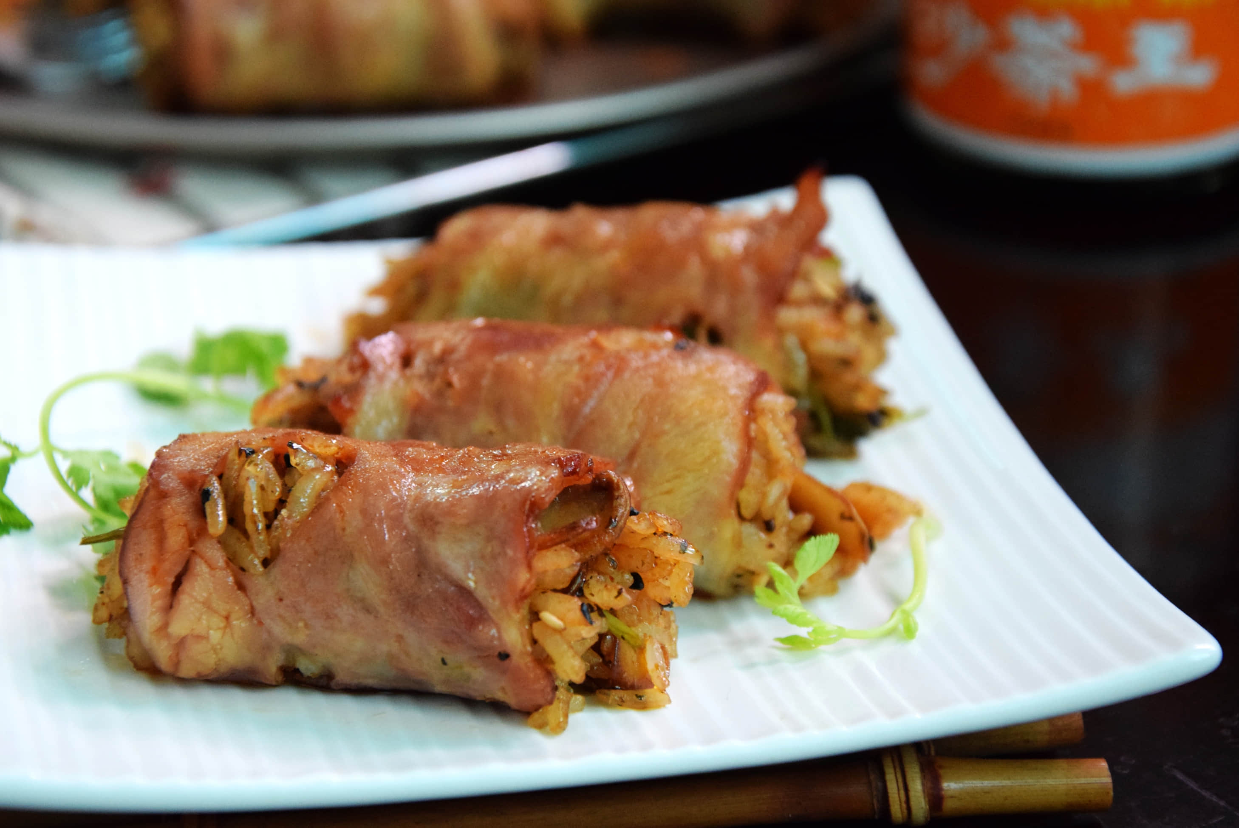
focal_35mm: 105
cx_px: 620
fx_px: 3616
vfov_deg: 13.1
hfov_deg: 19.4
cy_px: 414
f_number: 5.3
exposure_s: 1/125
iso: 2500
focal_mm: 70
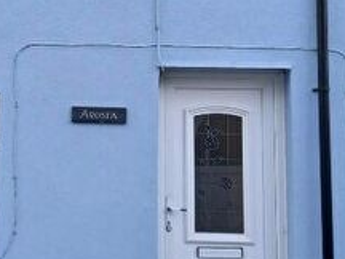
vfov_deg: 18.0
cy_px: 34
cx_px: 80
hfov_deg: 23.8
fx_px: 807
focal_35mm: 81
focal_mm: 4.6
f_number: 2
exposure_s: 1/50
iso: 64
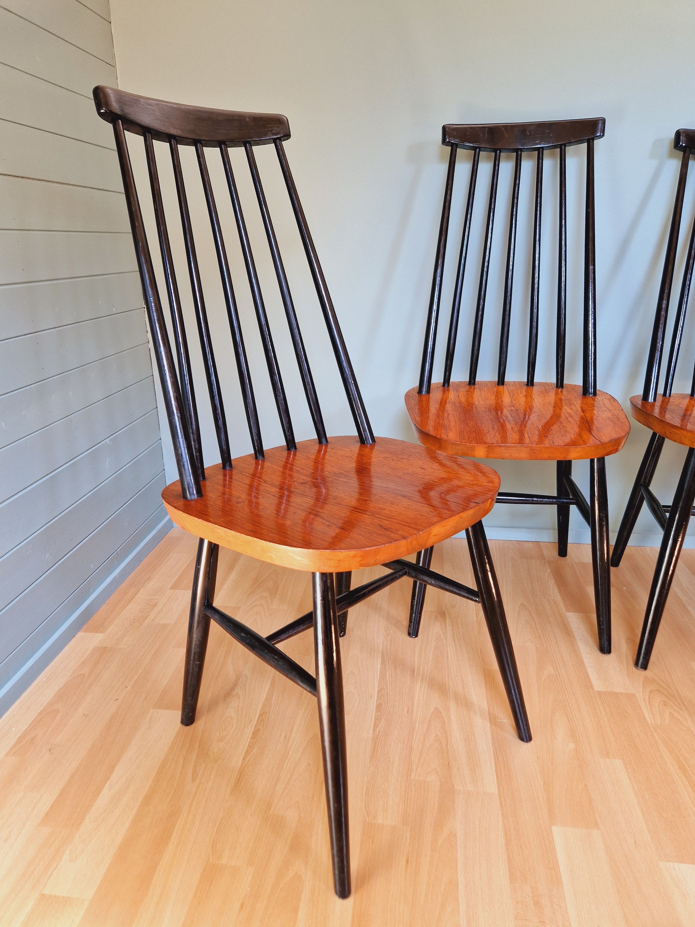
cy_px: 464
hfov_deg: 58.9
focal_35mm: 23
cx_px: 348
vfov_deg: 73.9
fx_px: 616
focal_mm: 5.4
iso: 200
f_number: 1.8
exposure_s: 1/100
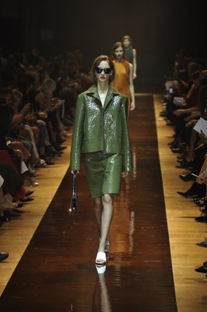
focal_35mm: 170
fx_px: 1468
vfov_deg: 12.1
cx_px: 104
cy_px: 156
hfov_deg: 8.1
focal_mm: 170
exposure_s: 1/400
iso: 2000
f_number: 5.6
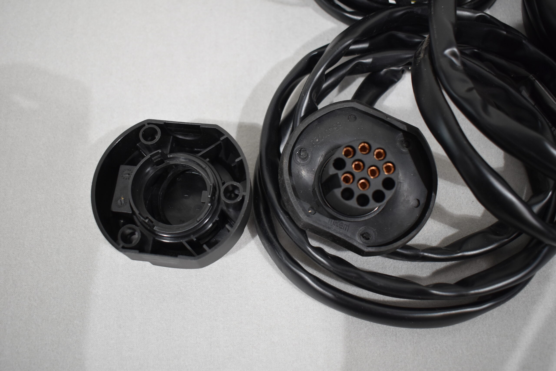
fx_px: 533
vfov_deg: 38.4
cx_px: 278
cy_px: 186
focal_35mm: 34
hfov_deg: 55.1
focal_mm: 23
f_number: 3.8
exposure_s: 1/125
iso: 800
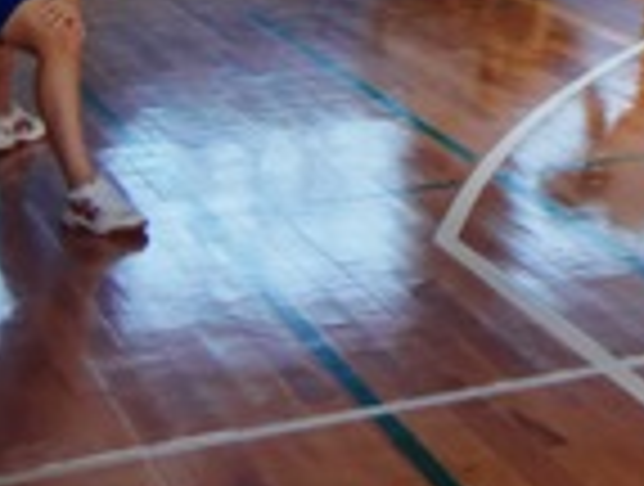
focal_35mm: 125
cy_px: -252
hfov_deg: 15.0
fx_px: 2331
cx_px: 856
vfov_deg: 11.4
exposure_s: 1/80
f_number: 3.8
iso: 64
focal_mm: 7.1
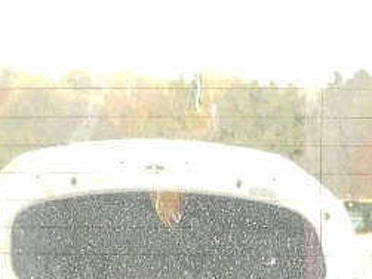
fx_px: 1783
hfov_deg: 11.9
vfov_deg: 8.4
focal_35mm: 166
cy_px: 613
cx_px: 304
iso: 50
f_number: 1.5
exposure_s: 1/130
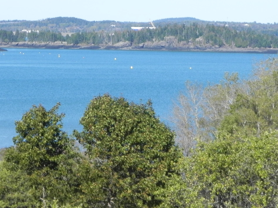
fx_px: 2056
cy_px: 74
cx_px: 206
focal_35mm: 256
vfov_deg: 5.8
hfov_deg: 7.7
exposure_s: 1/437
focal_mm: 28.8
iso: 160
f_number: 6.3
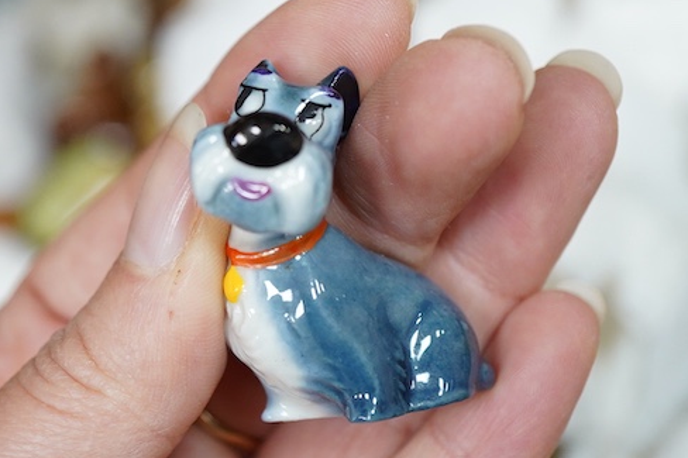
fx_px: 1586
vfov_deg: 16.4
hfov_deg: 24.3
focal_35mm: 83
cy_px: 171
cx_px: 223
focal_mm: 30
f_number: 3.5
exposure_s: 1/125
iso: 1250
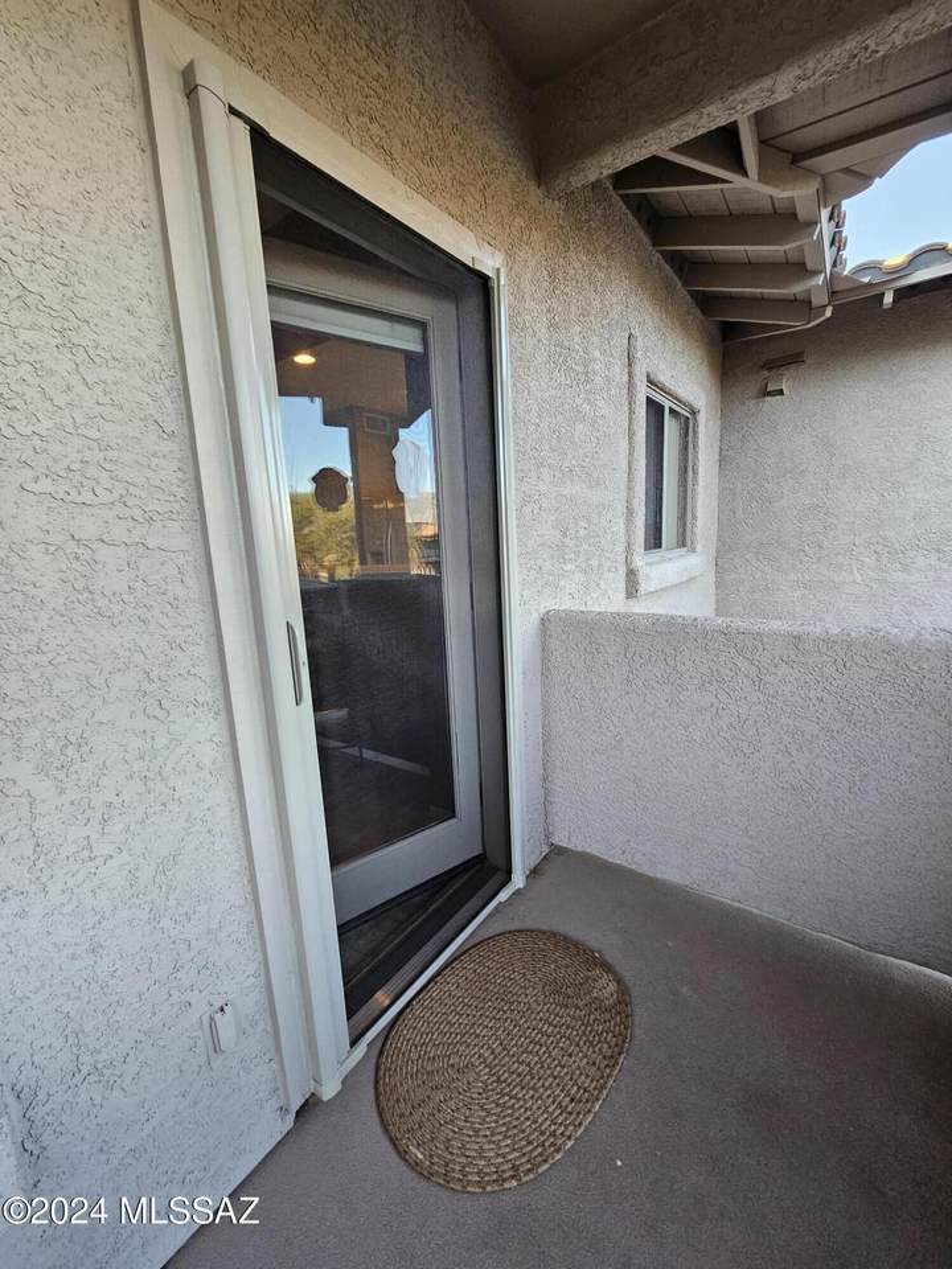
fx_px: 477
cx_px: 476
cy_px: 634
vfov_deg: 106.2
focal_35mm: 13
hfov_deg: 89.9
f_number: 2.2
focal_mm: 2.2
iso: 160
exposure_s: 1/100
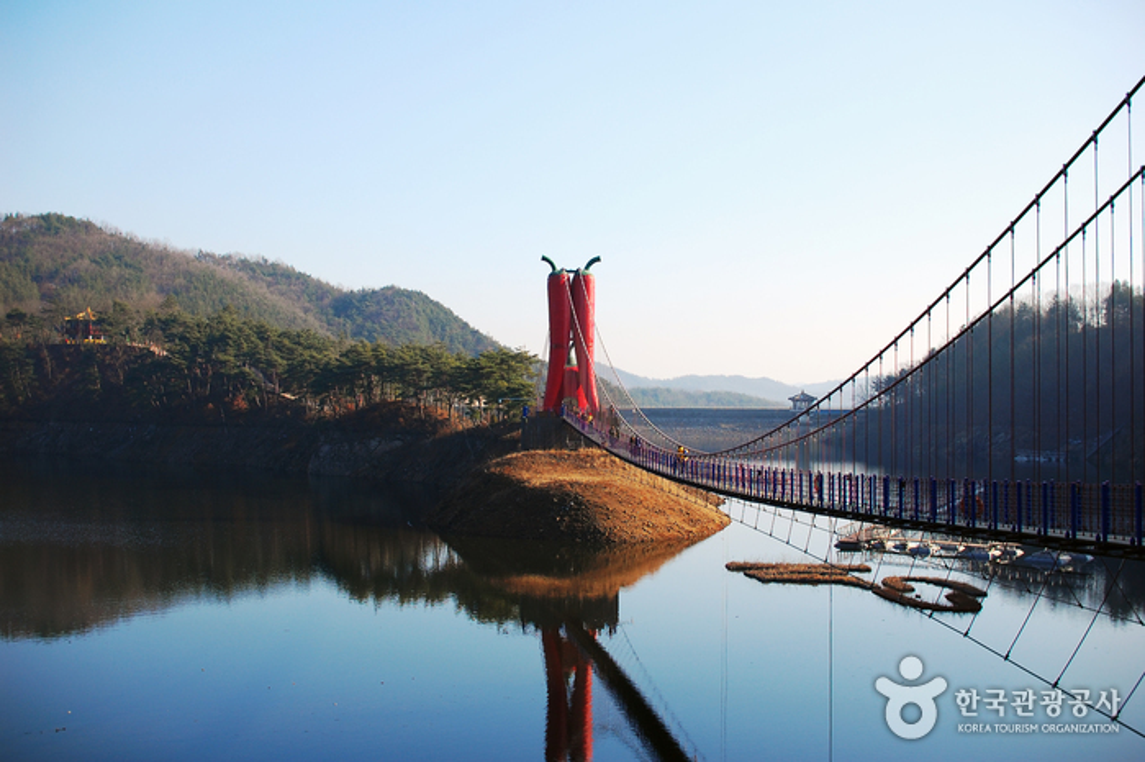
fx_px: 1430
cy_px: 381
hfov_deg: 43.6
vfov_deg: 29.8
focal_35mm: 45
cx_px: 572
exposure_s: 1/1000
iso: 200
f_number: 4
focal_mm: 30
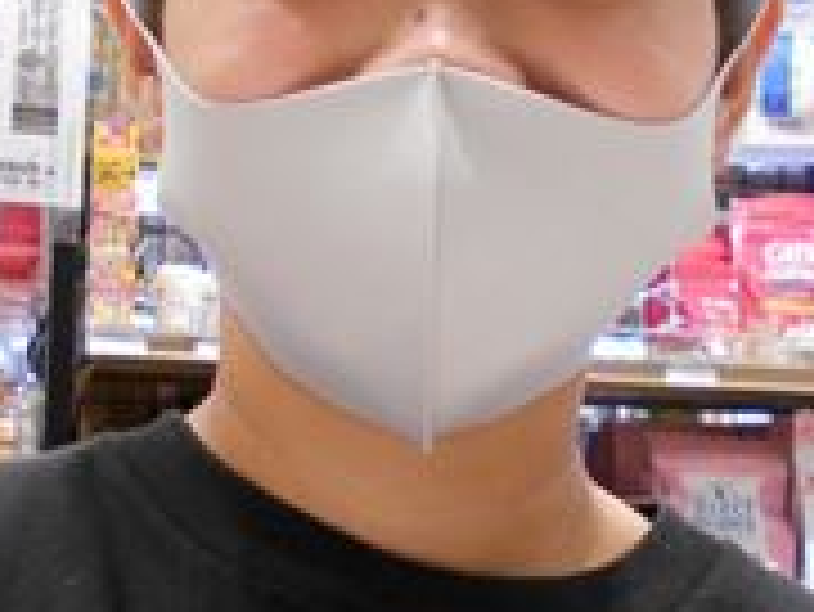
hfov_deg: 22.7
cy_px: 554
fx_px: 2024
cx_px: 436
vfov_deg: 16.9
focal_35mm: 86
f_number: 3.2
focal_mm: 4.6
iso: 400
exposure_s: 1/30
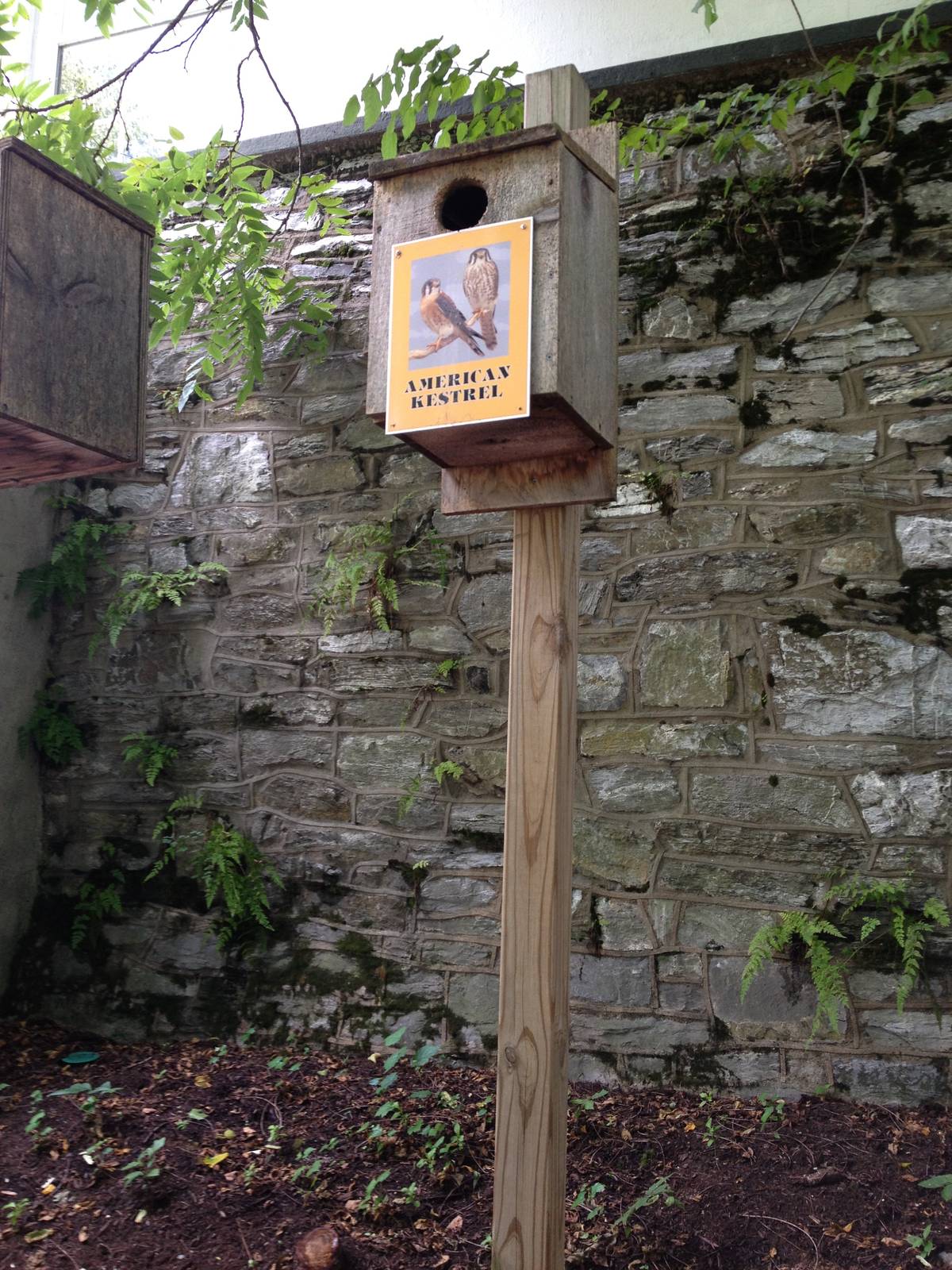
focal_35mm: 35
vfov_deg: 52.6
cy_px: 635
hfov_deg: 40.7
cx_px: 476
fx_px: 1283
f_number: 2.4
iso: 80
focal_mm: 4.28
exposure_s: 1/60
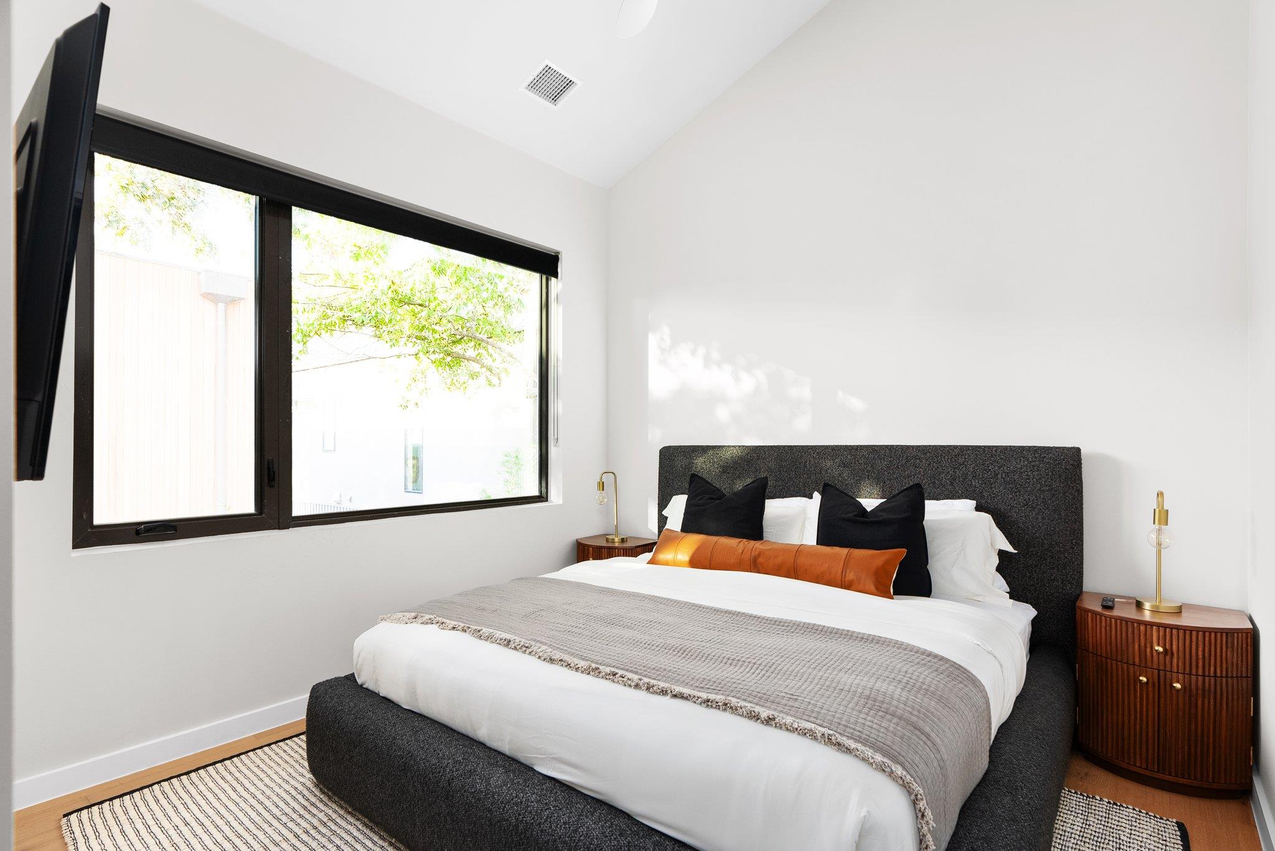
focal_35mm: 17
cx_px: 638
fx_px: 602
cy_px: 426
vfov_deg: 70.5
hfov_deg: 93.3
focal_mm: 17
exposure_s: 1/100
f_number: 6.3
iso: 640
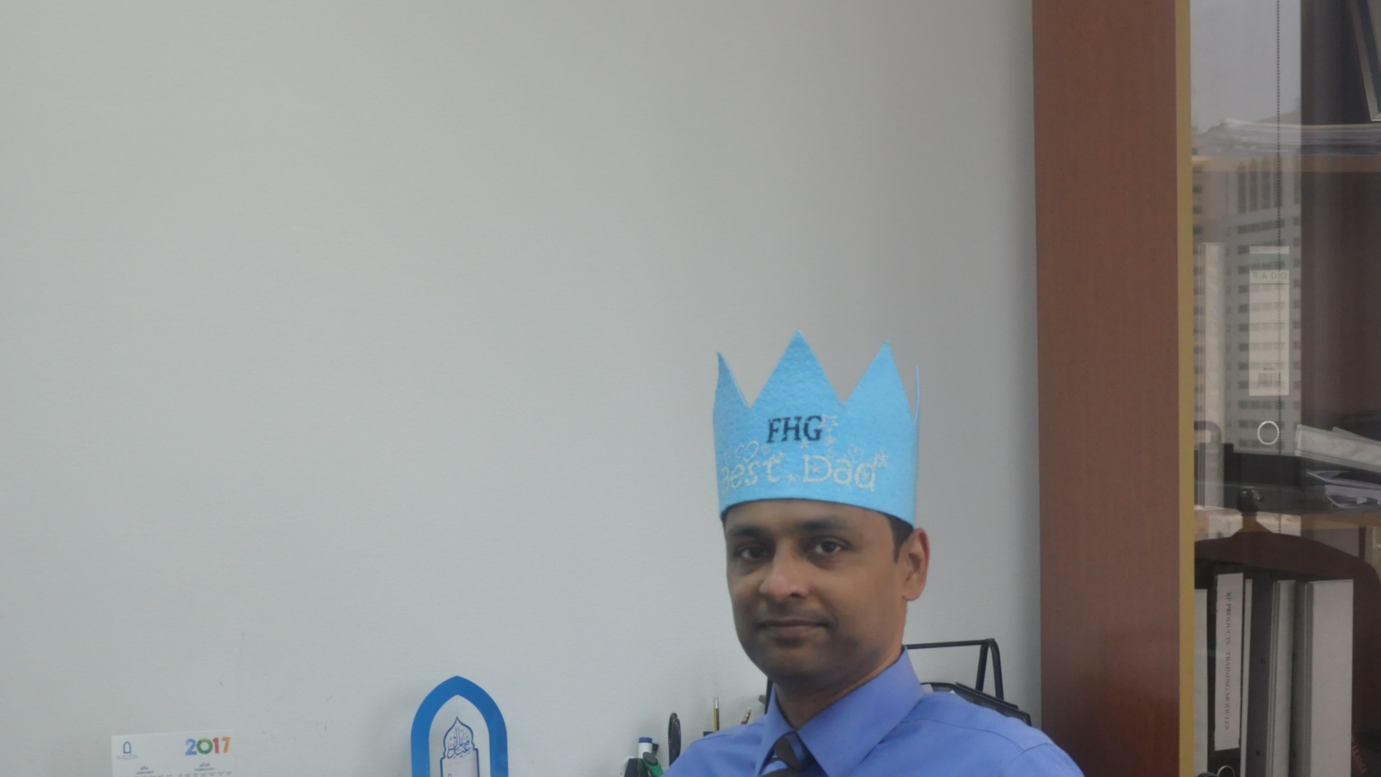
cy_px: 537
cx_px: 571
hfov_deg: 40.6
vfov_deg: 23.4
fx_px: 1860
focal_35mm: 51
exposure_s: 1/125
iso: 800
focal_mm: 21
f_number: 3.8
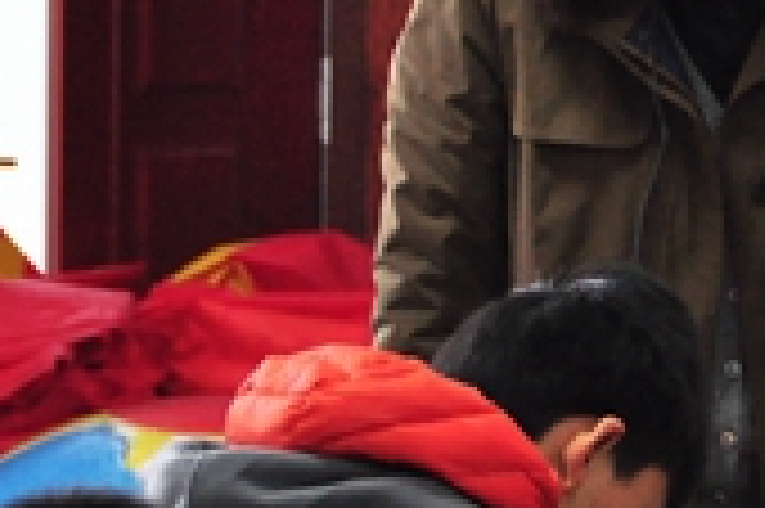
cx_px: 774
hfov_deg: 4.5
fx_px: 9638
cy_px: 196
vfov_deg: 3.0
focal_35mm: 454
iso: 1250
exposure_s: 1/100
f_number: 5.6
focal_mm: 86
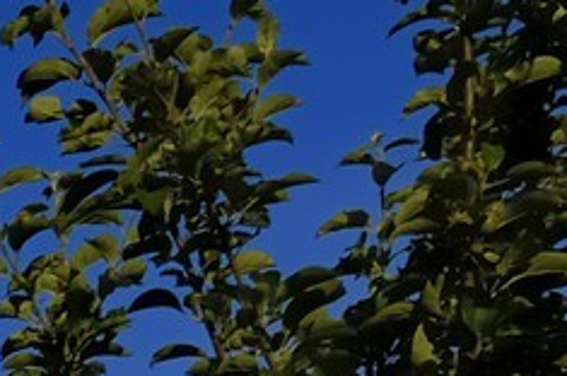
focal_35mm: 184
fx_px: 2894
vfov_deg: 6.8
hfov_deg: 9.0
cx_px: -1151
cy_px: 1065
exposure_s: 1/160
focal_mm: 18
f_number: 11
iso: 100
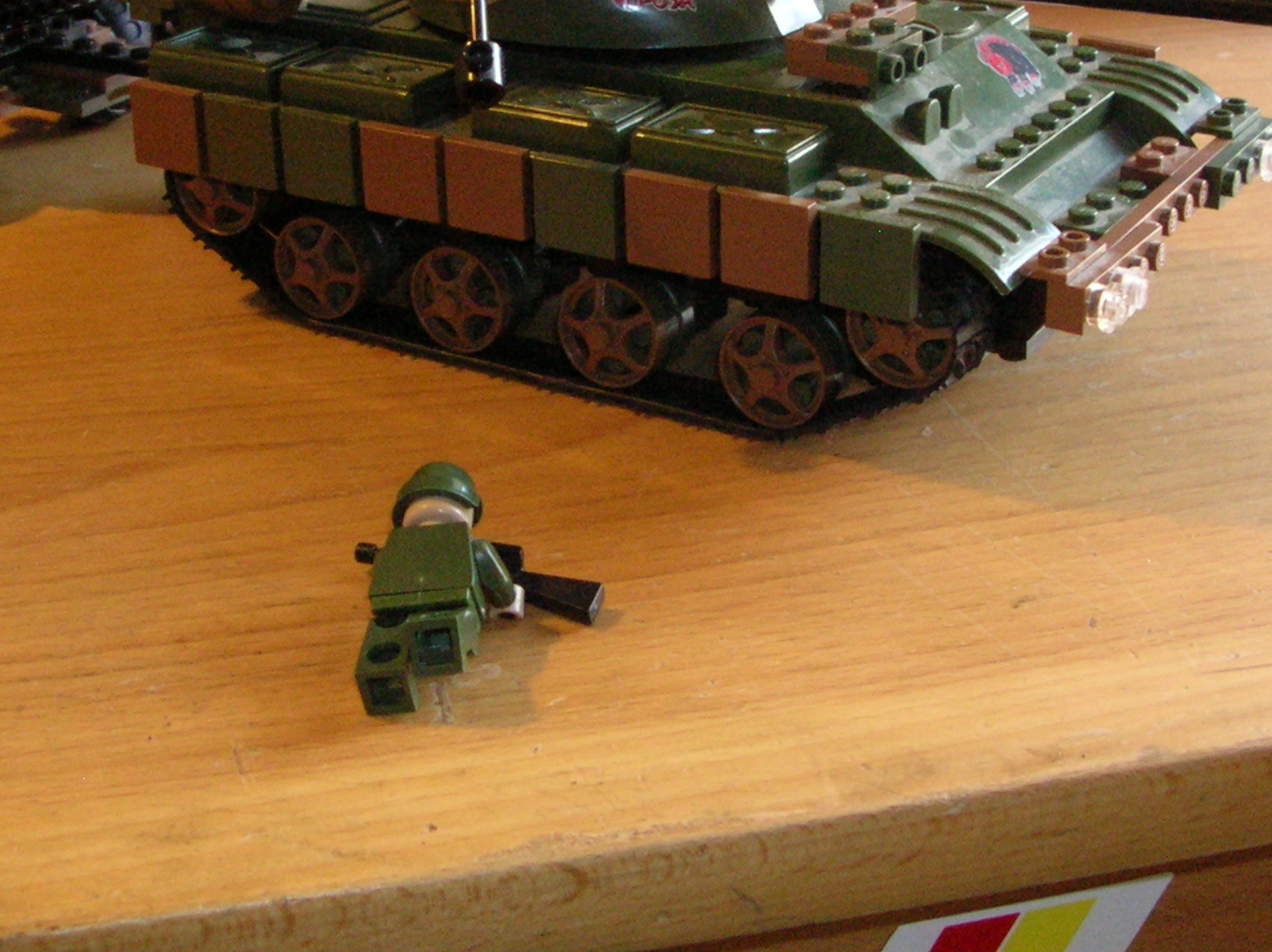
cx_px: 655
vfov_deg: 22.4
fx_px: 2387
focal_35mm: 65
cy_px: 305
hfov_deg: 29.8
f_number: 2.8
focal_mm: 5.8
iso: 200
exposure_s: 1/7.4
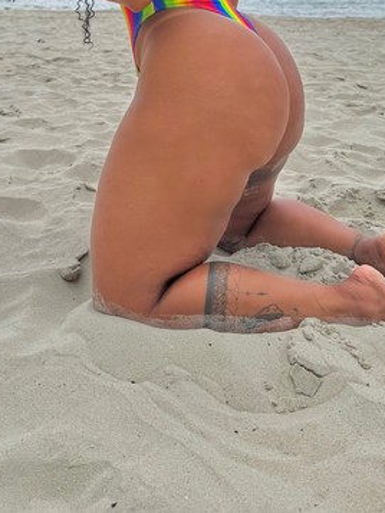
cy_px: 11
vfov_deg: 36.7
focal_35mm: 47
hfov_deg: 30.9
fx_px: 697
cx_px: 179
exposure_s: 1/1869
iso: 80
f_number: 1.78
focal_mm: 6.76
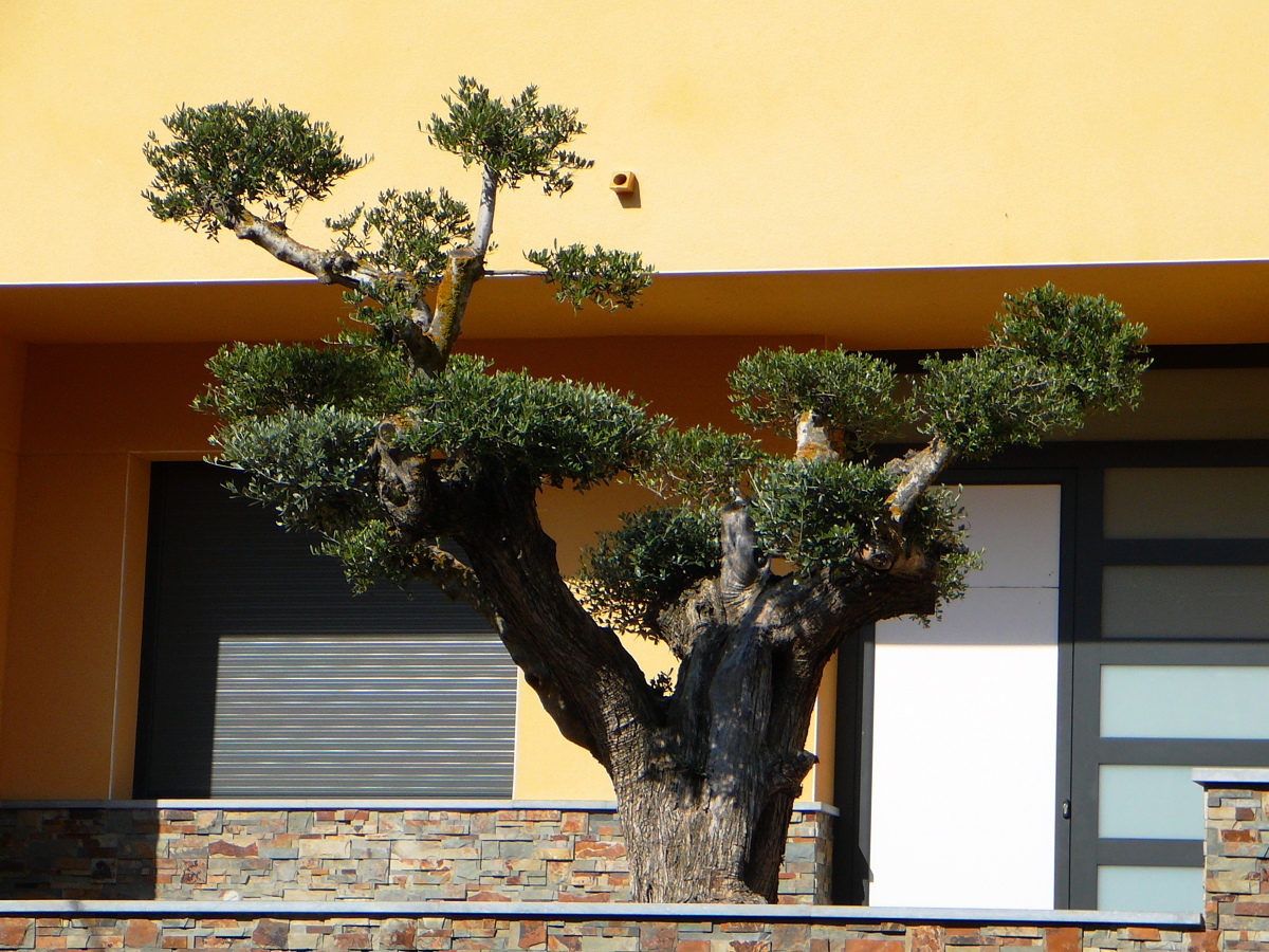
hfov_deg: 14.4
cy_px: 476
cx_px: 634
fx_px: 5022
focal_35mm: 137
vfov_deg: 10.8
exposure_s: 1/800
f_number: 4
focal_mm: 20.4
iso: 80
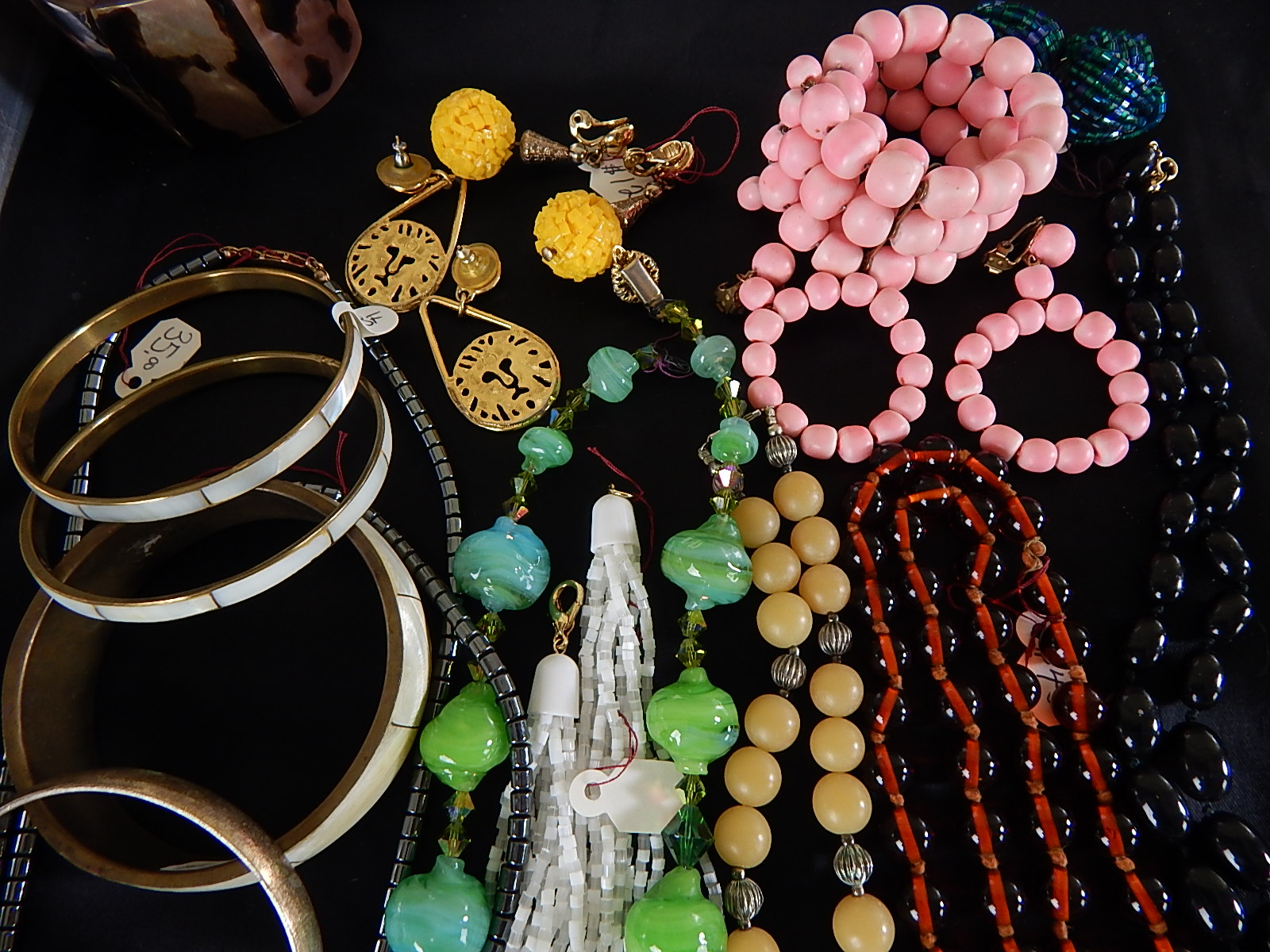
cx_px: 635
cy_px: 476
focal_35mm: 22
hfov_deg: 76.4
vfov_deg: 61.1
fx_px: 807
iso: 125
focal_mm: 4
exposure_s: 1/30
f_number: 3
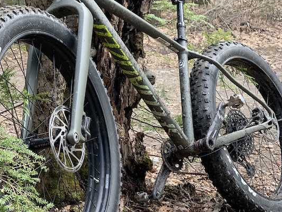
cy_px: 94
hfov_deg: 25.0
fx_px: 636
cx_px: 129
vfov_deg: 18.9
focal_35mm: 78
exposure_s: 1/122
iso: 64
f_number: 2.4
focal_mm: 6
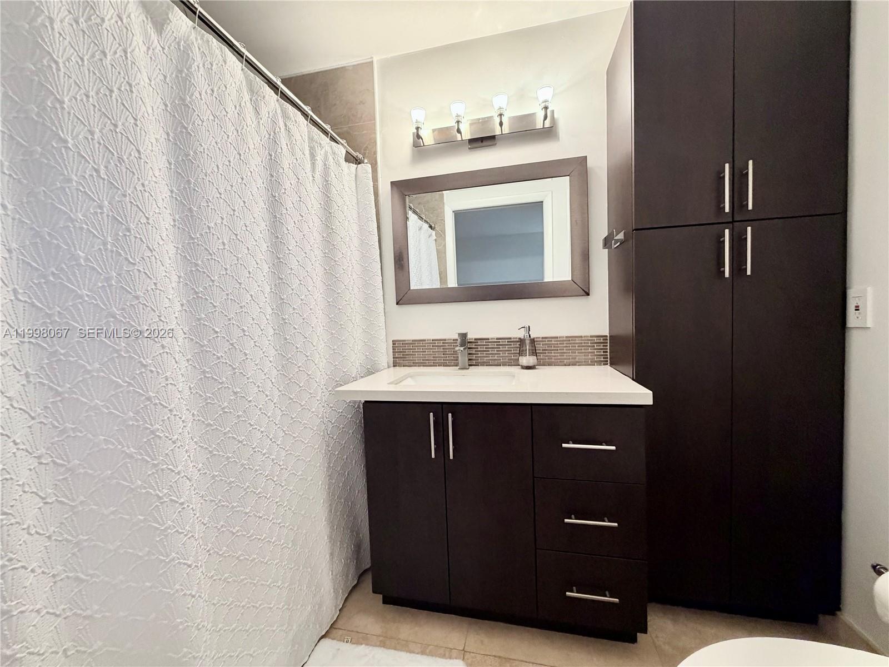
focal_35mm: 14
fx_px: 360
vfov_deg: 85.7
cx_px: 444
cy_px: 334
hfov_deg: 102.1
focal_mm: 2.22
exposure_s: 1/60
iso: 320
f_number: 2.2
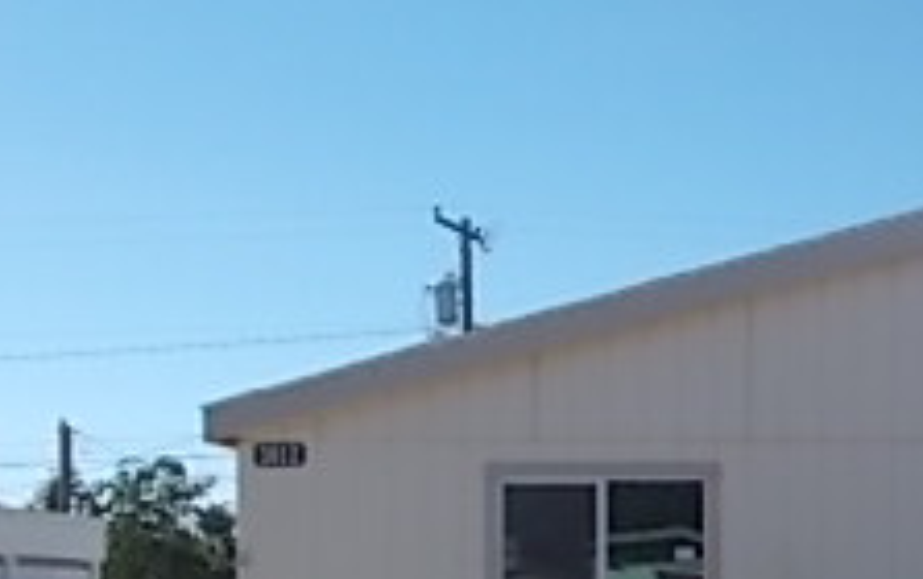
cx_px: 989
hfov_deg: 24.5
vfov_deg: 16.2
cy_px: 575
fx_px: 1990
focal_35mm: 79
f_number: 8
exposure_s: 1/160
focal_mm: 4.6
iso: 80
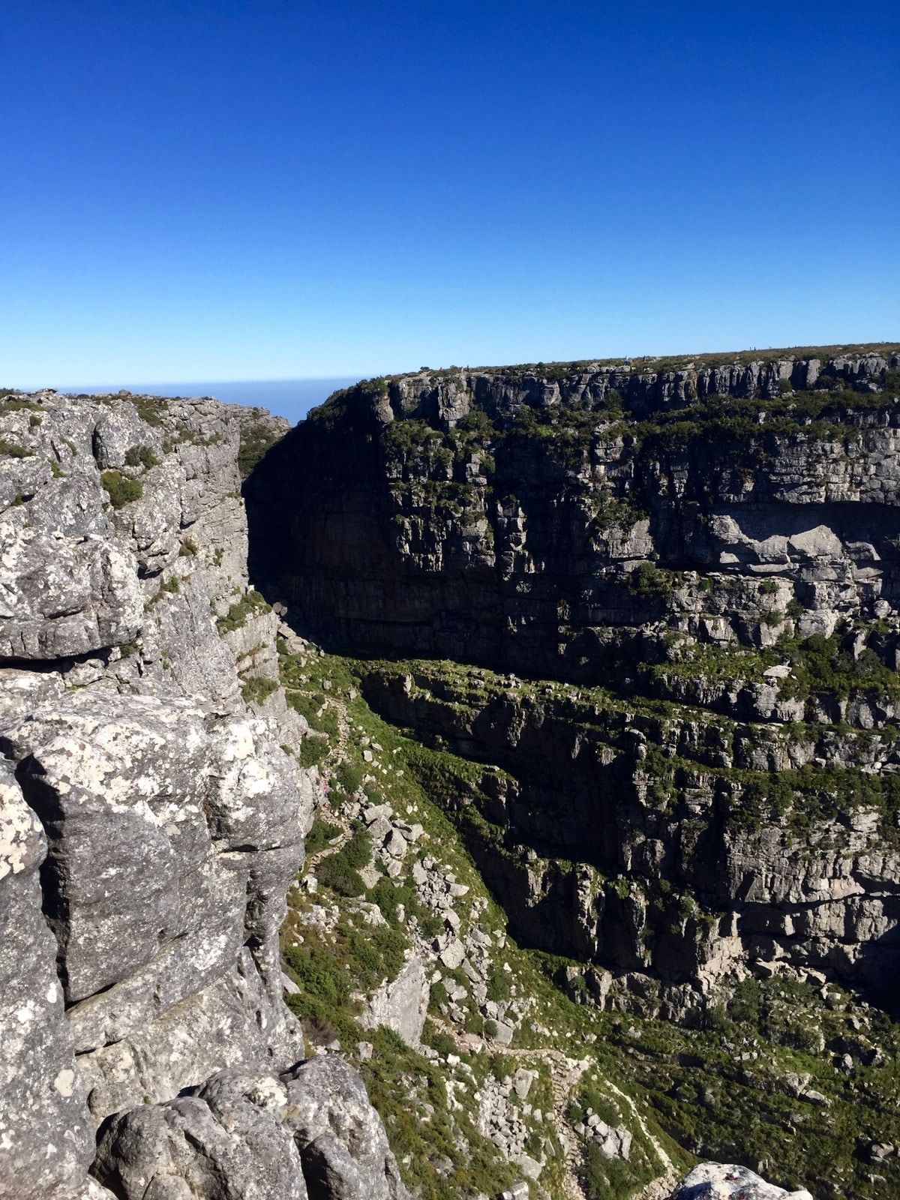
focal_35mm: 29
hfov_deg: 48.2
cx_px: 450
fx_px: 1005
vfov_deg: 61.7
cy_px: 600
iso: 32
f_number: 2.2
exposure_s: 1/1883
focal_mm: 4.15
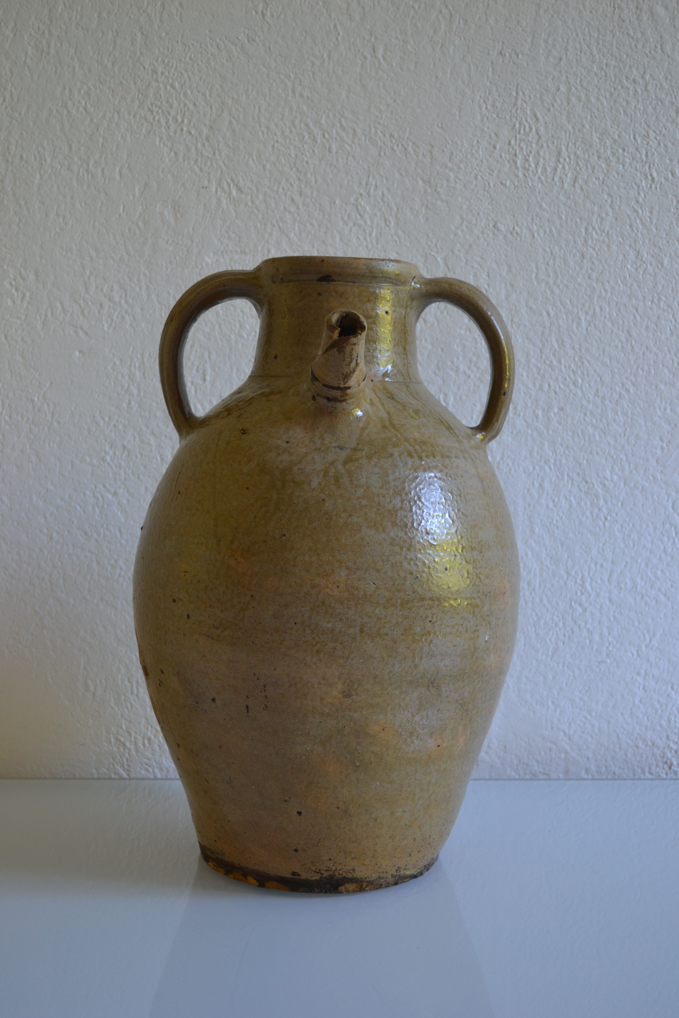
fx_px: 1273
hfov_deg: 29.9
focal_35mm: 45
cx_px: 340
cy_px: 509
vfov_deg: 43.6
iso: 400
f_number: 4.5
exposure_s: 1/25
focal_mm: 30
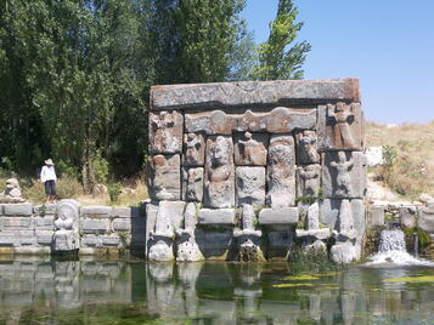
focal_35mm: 64
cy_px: 162
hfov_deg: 30.3
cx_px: 217
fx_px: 803
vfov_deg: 22.9
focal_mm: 13.3
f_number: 3.6
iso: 50
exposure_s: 1/400
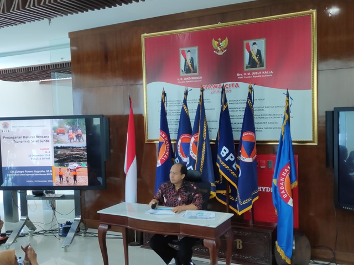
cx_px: 177
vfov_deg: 66.0
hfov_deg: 81.7
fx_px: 205
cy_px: 132
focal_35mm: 20
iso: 244
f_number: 1.9
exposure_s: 1/50
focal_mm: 3.94
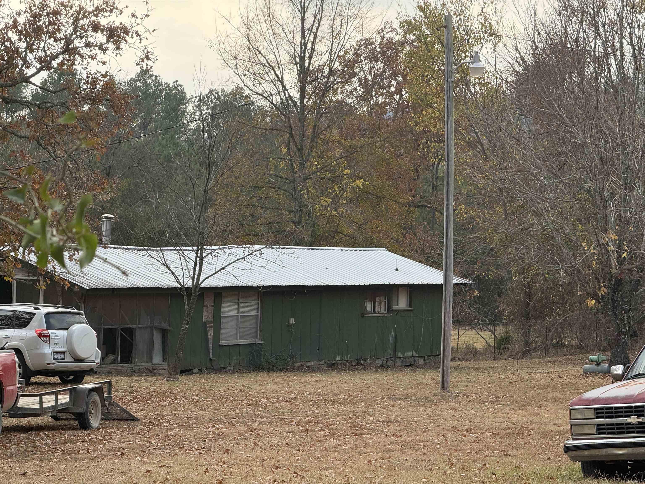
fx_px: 2236
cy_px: 242
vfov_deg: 12.3
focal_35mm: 120
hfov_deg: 16.4
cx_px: 322
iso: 64
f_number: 2.8
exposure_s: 1/693
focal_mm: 15.66
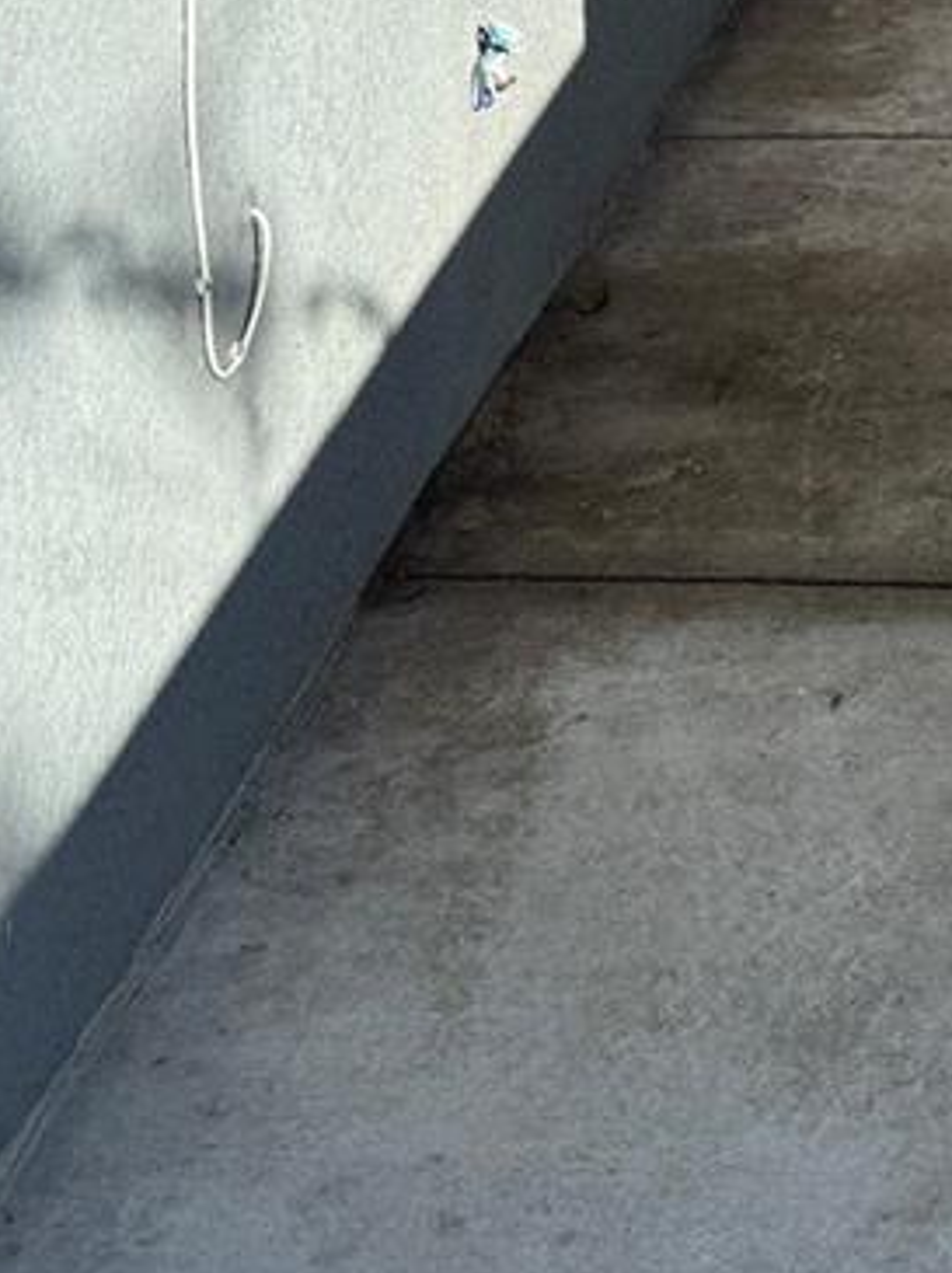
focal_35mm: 79
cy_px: -391
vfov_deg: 22.2
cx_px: 1196
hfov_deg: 17.6
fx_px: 2902
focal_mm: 6.76
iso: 80
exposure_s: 1/3021
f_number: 1.78
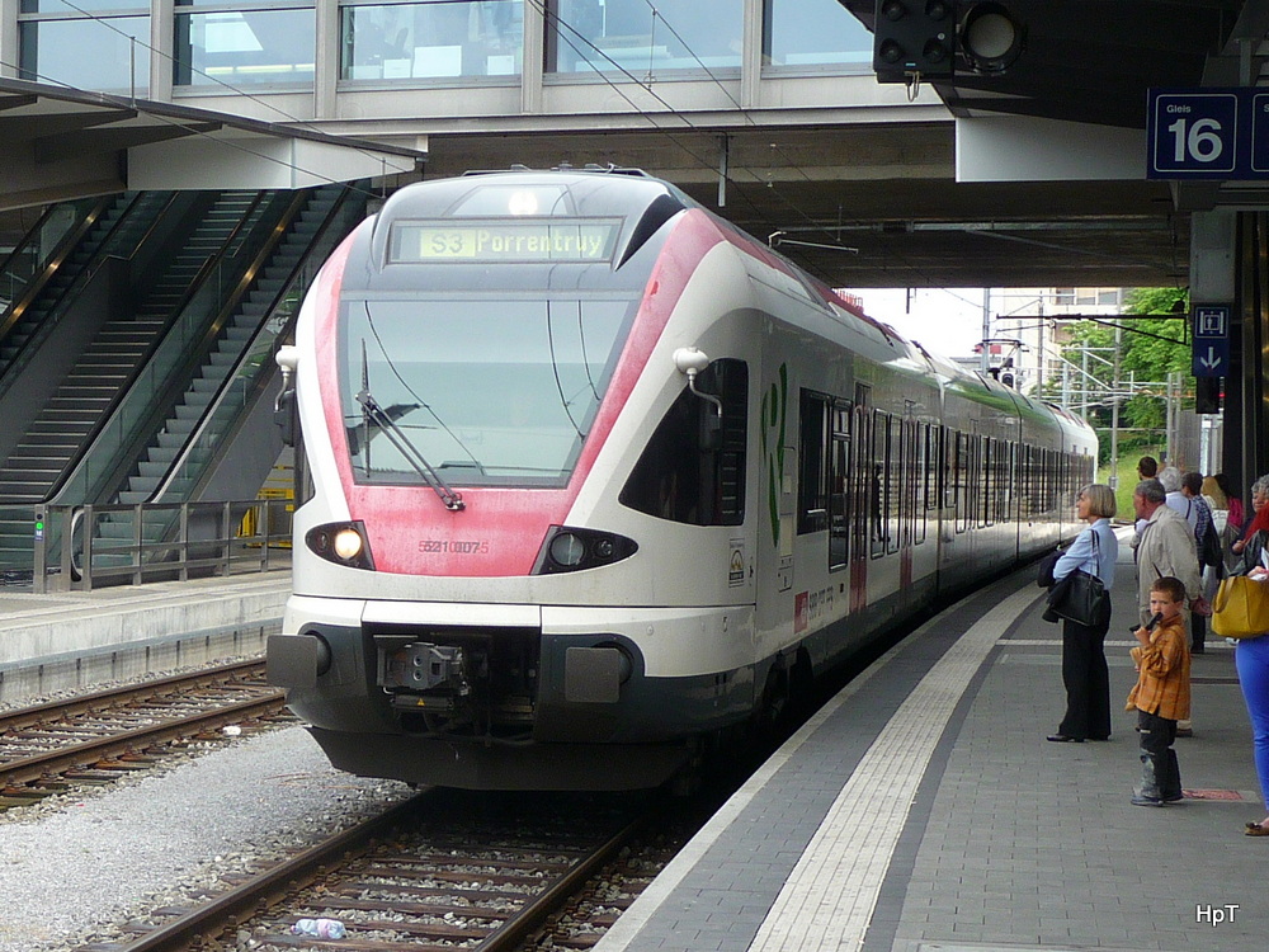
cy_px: 476
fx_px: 1576
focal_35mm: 43
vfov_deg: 33.6
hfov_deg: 43.9
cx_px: 634
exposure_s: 1/200
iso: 100
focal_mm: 7.1
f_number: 4
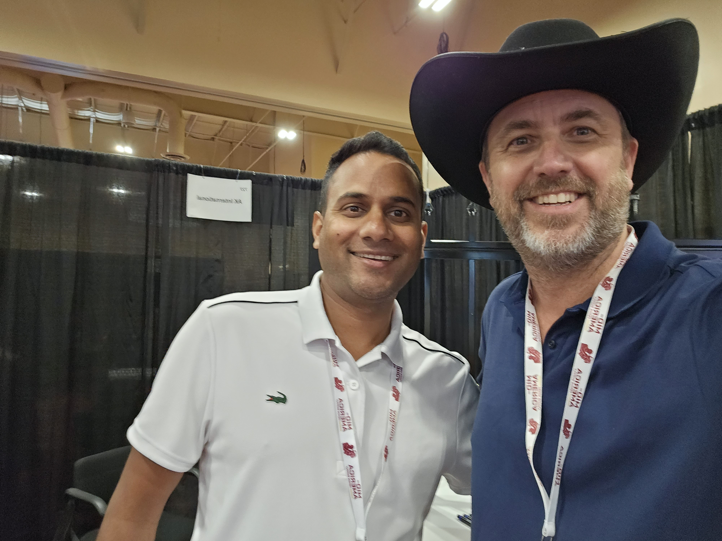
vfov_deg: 54.9
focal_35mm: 25
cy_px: 270
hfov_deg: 69.4
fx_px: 521
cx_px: 361
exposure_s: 1/60
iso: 400
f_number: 2.2
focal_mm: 3.3
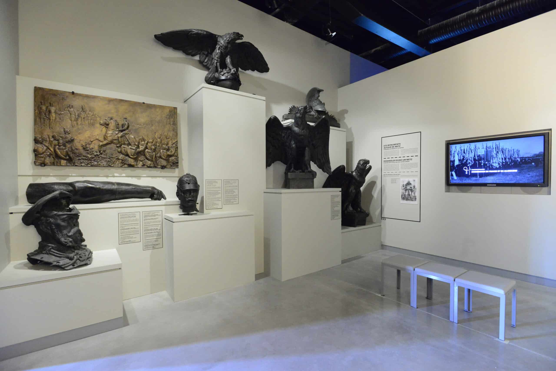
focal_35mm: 17
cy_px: 186
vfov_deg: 70.5
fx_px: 263
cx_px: 278
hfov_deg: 93.3
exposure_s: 1/50
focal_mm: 17
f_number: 5
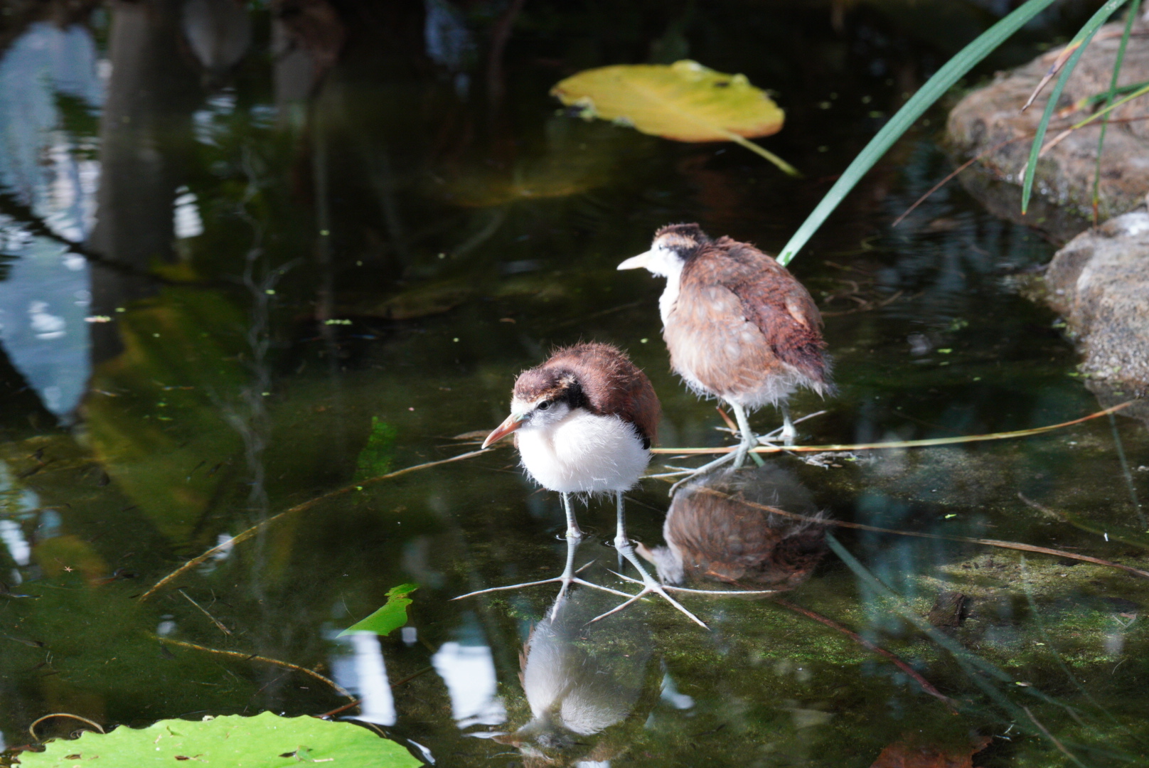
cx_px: 574
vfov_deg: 10.2
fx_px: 4312
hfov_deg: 15.2
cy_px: 384
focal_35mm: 135
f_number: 10
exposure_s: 1/60
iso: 1000
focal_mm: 90
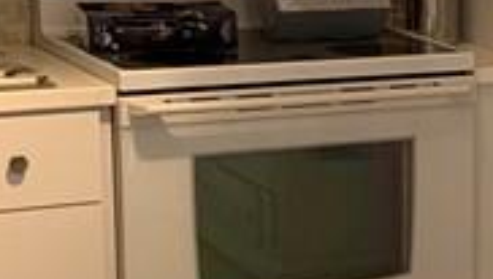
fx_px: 2082
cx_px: 628
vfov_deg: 7.7
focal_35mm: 159
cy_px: 184
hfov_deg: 13.1
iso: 64
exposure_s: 1/60
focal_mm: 4.25
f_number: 1.8
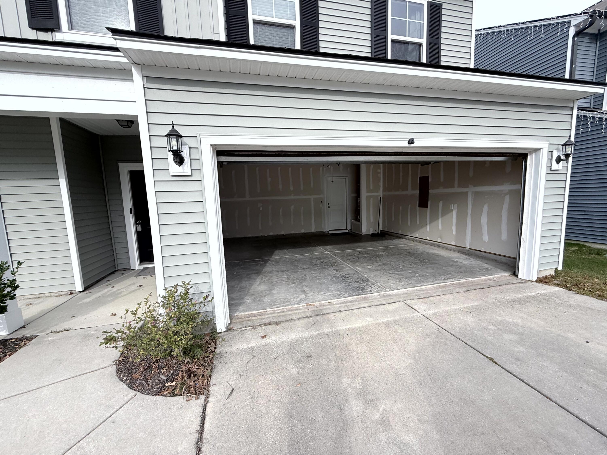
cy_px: 228
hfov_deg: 102.1
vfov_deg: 85.7
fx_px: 245
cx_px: 304
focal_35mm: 14
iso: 50
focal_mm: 2.22
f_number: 2.2
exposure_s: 1/658
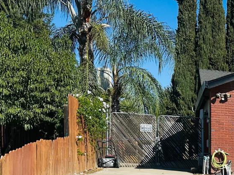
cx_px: 305
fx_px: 439
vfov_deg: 21.4
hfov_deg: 25.6
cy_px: 195
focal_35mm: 65
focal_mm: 6.86
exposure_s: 1/6623
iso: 80
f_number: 1.78
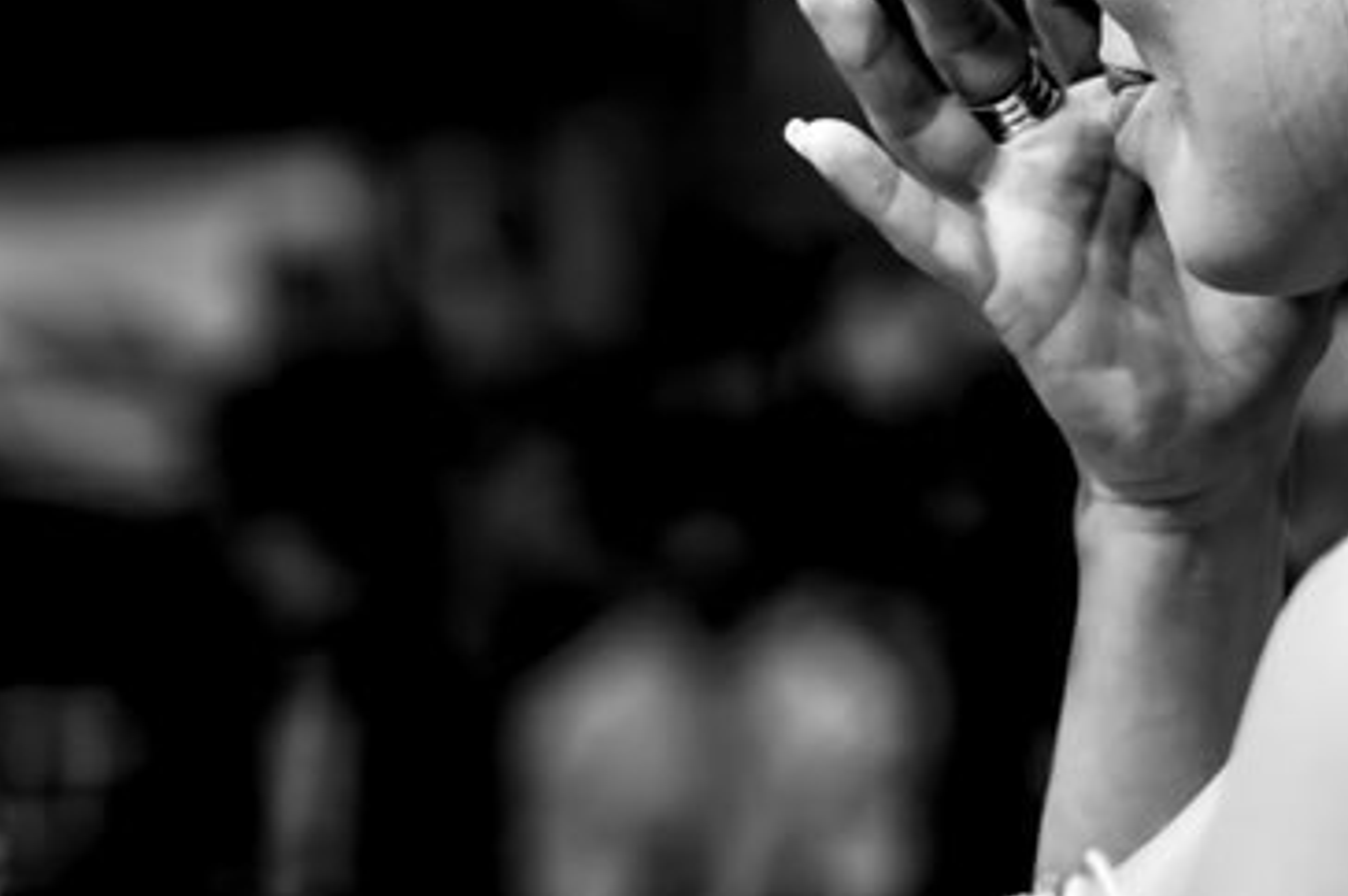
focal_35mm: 165
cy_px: 389
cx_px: 133
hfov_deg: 12.4
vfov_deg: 8.3
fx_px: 6173
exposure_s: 1/250
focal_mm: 50
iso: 320
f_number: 1.8
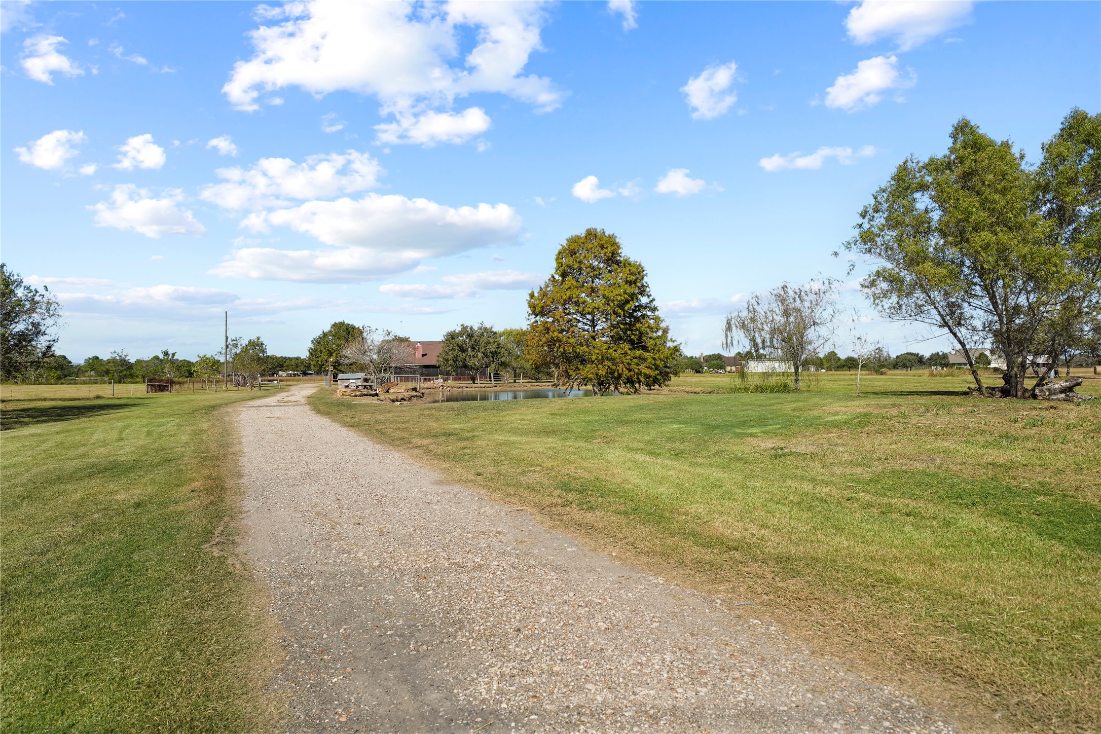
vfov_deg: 53.1
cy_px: 367
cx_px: 550
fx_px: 734
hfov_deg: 73.7
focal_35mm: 24
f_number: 5.6
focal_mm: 24
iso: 320
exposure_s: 1/1000
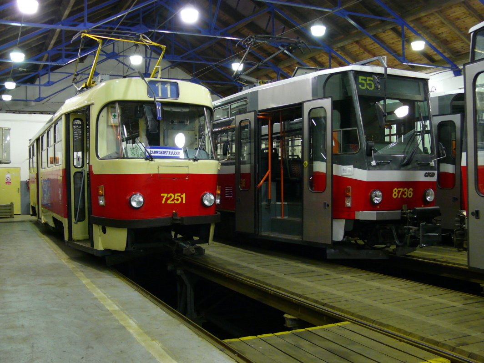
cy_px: 182
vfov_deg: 37.7
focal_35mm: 38
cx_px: 242
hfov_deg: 49.0
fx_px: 531
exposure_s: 1/3.2
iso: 200
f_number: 2.8
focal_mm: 8
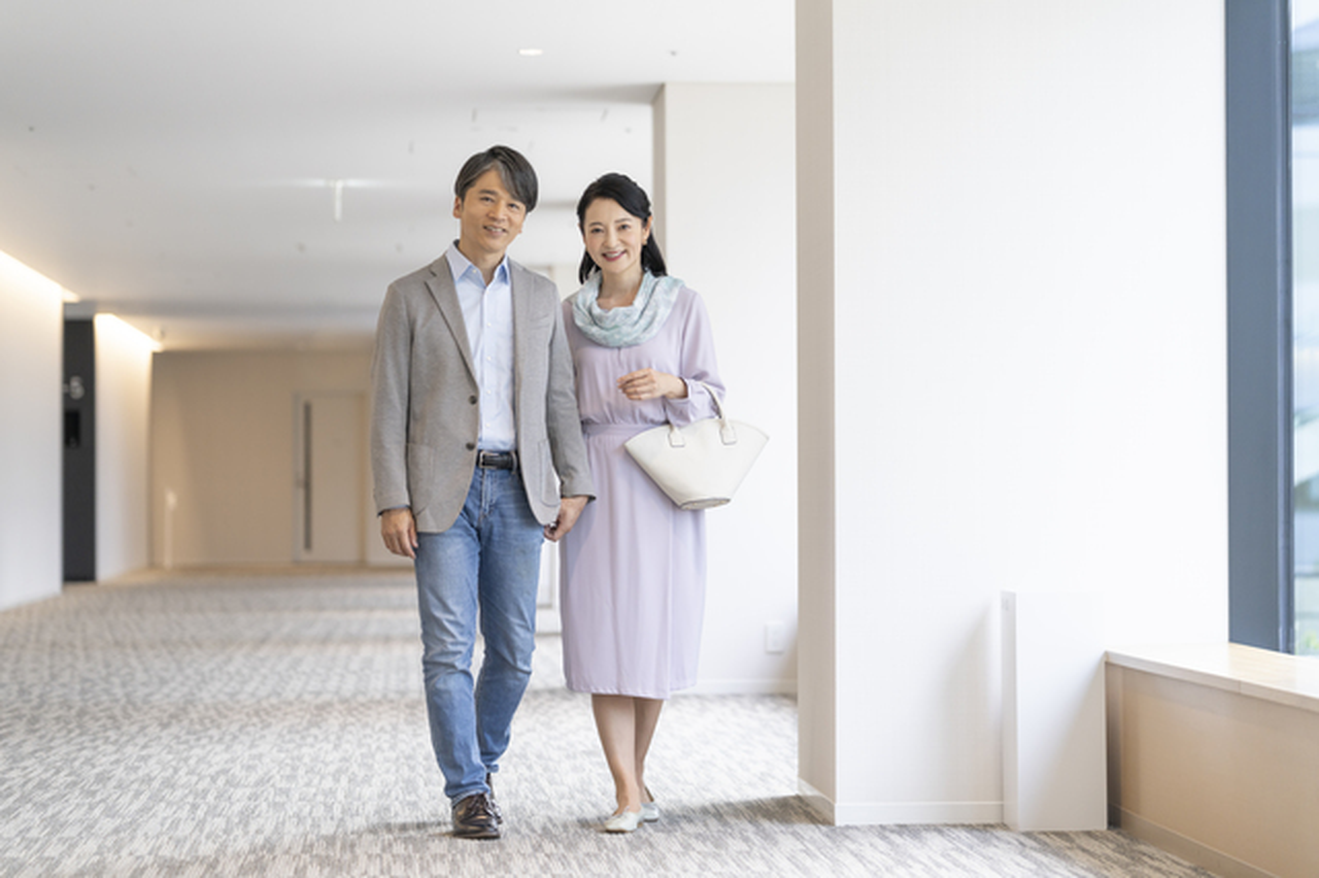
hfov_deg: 20.6
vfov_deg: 13.8
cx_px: 660
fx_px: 3625
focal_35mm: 99
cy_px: 439
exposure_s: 1/250
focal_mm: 99
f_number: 2.8
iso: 500
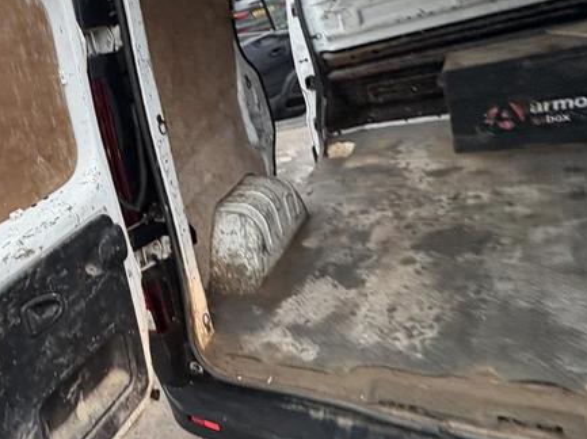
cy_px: 182
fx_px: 491
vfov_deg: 48.0
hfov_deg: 54.8
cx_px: 75
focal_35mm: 29
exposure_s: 1/86
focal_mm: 2.22
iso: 250
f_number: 2.2
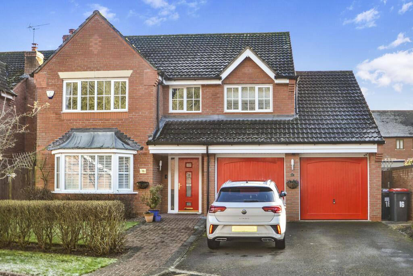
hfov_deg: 53.1
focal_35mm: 36
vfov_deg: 36.9
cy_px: 138
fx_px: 413
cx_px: 206
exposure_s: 1/125
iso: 125
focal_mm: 24
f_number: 4.5
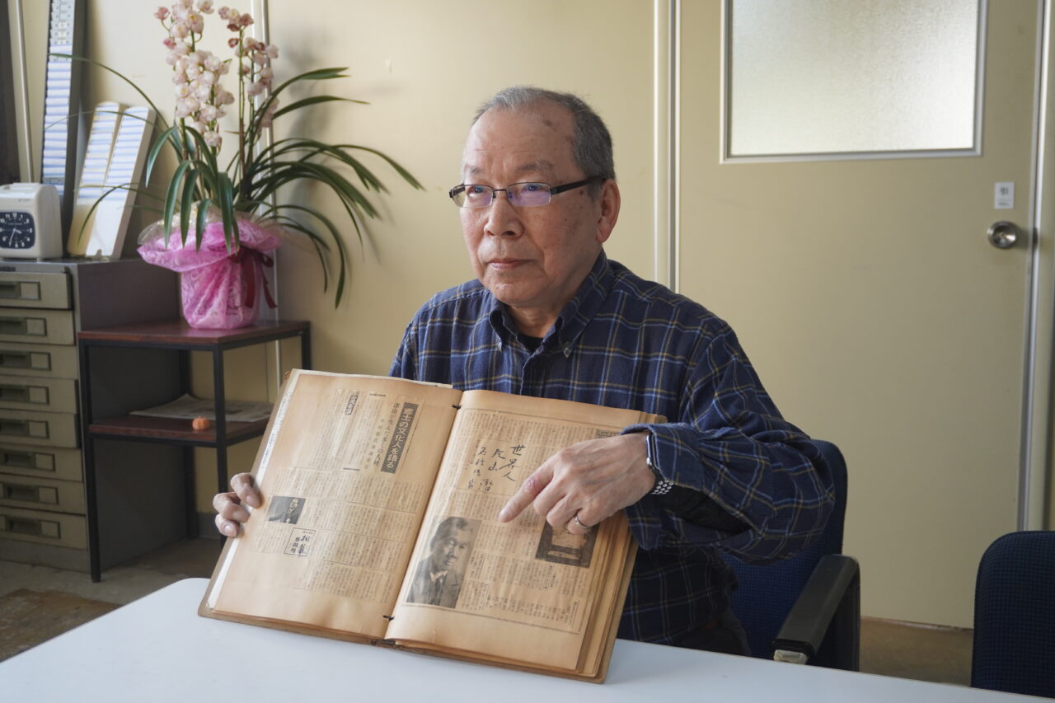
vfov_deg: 35.5
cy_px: 352
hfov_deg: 51.3
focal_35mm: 38
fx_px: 1099
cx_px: 528
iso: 640
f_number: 4.5
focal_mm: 25
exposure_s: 1/160
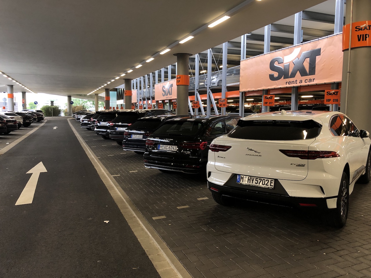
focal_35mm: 28
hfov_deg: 63.4
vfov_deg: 49.7
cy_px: 139
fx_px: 300
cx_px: 186
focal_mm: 4
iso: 40
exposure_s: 1/20
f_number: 1.8
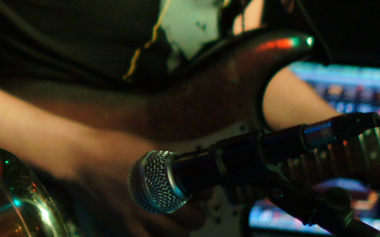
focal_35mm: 351
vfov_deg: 3.7
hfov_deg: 5.9
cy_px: -82
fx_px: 3635
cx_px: -217
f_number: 2
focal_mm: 50
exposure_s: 1/80
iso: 1000
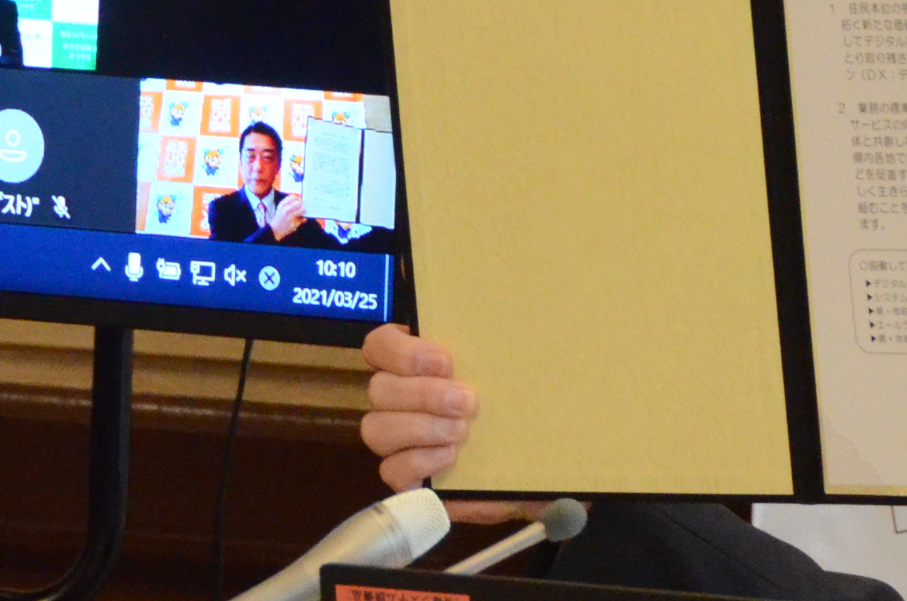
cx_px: 397
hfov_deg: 4.0
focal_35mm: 514
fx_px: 12923
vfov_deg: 2.7
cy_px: 93
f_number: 5.3
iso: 4000
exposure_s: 1/160
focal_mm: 90
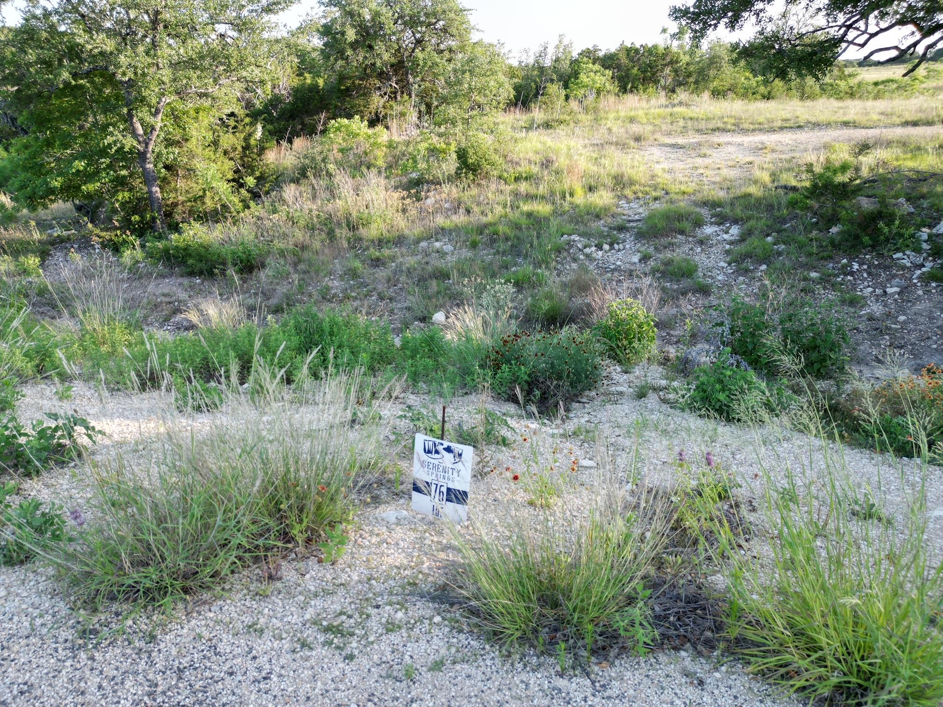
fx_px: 654
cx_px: 472
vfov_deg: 56.8
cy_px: 354
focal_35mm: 24
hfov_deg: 71.6
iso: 200
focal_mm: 6.72
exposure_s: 1/640
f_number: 1.7
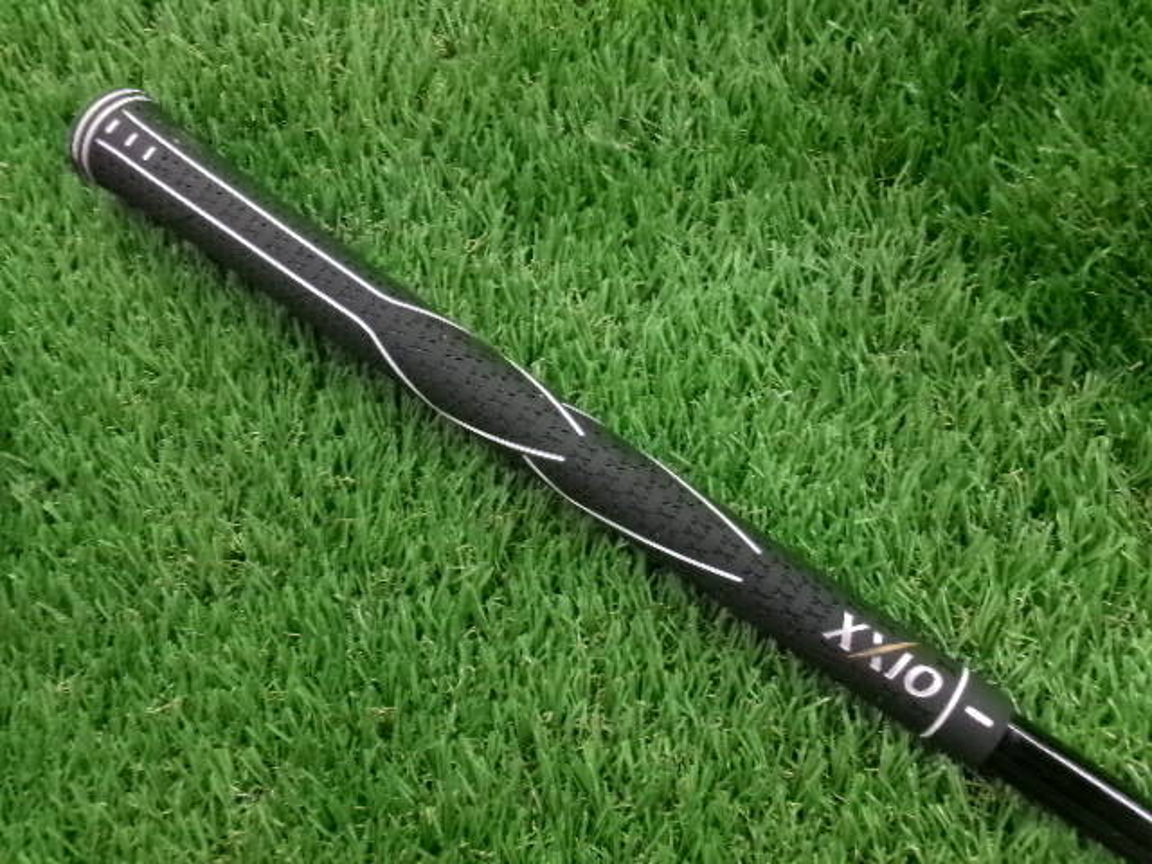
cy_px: 432
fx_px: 932
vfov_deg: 49.7
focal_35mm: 28
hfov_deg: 63.4
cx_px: 576
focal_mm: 5.1
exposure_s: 1/34
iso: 800
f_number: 3.9
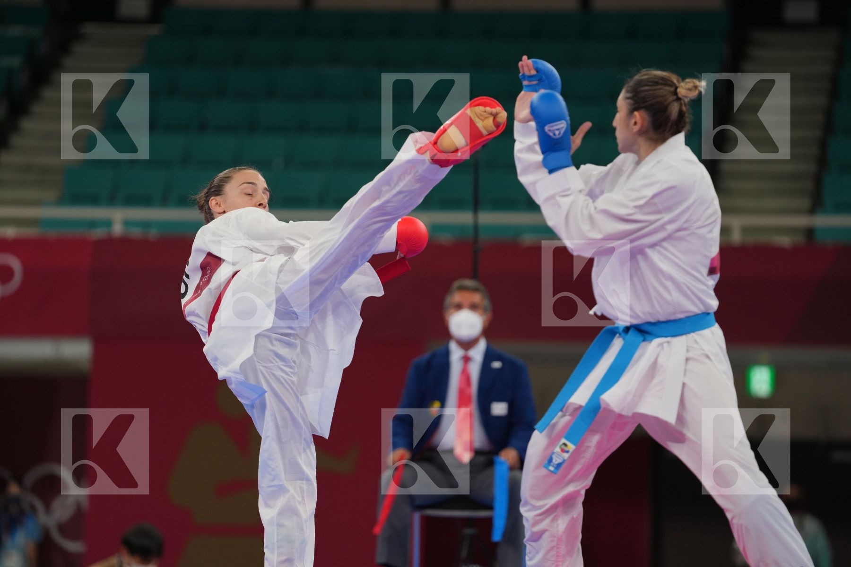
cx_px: 426
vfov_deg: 6.9
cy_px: 284
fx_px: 4727
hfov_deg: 10.3
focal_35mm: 200
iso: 500
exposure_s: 1/1000
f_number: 2.8
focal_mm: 200
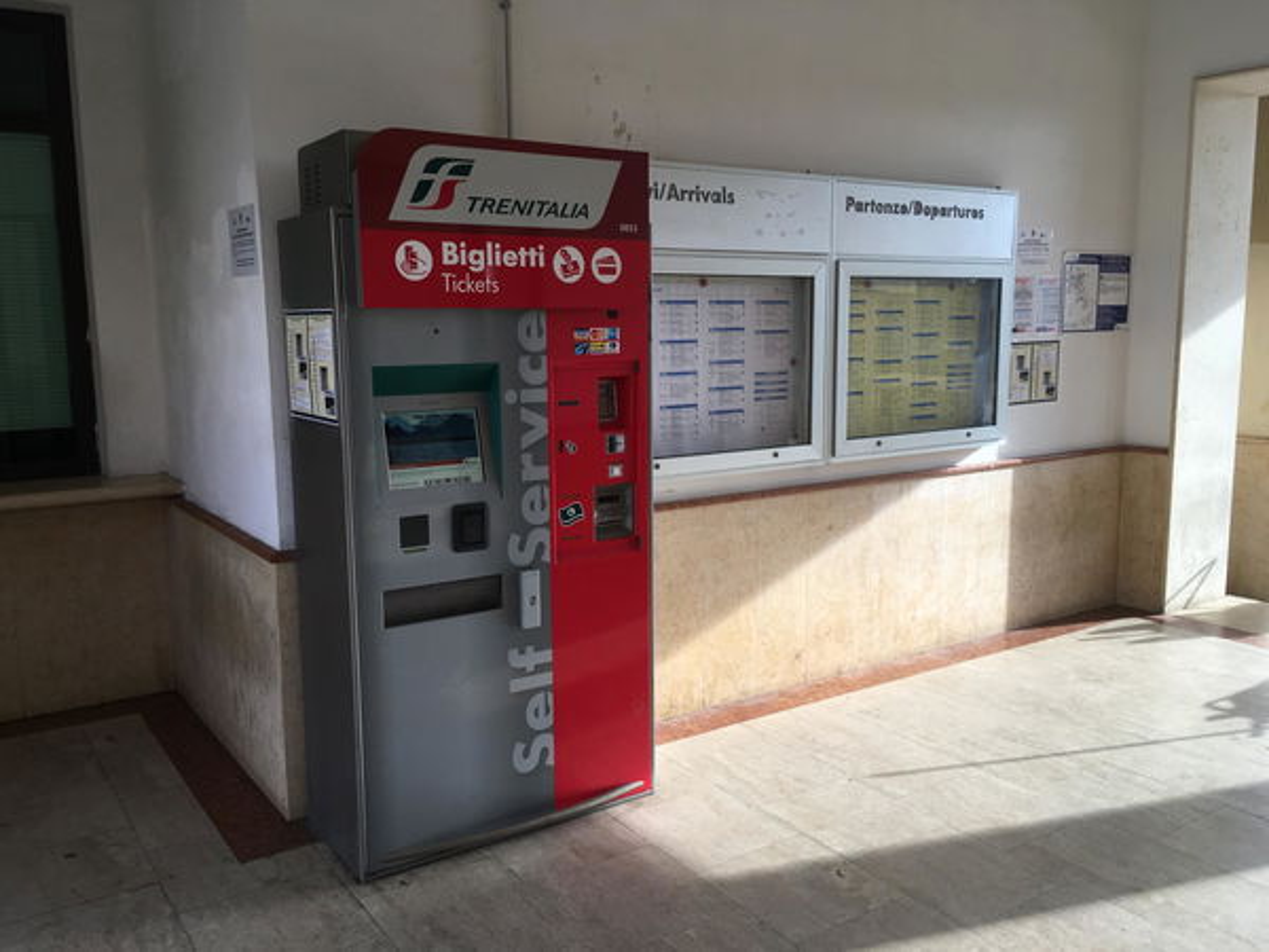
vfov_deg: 48.2
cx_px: 634
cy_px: 476
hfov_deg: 61.7
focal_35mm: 29
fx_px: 1063
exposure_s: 1/227
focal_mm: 4.15
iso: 25
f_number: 2.2
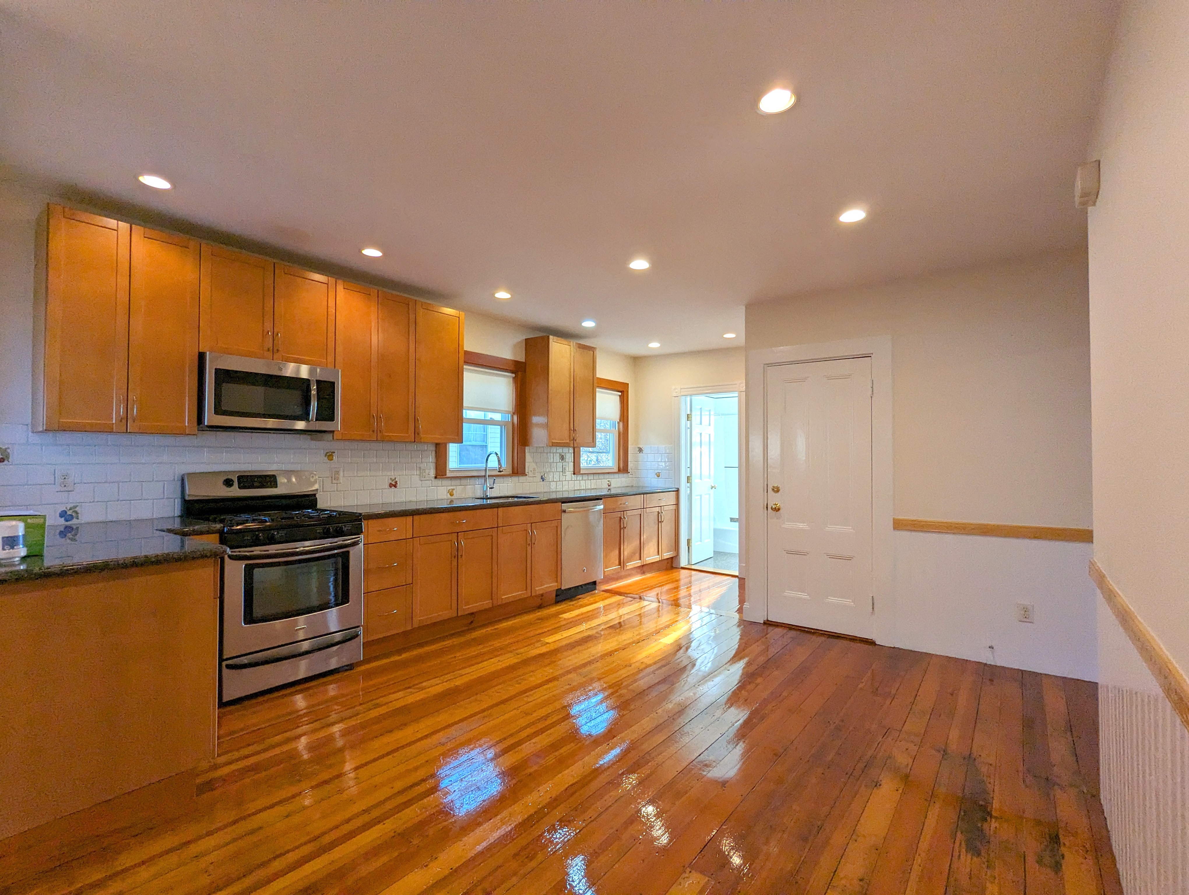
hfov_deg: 94.4
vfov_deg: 78.2
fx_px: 550
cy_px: 448
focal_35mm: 16
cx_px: 594
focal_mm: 2.35
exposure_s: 1/120
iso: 95
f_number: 2.2
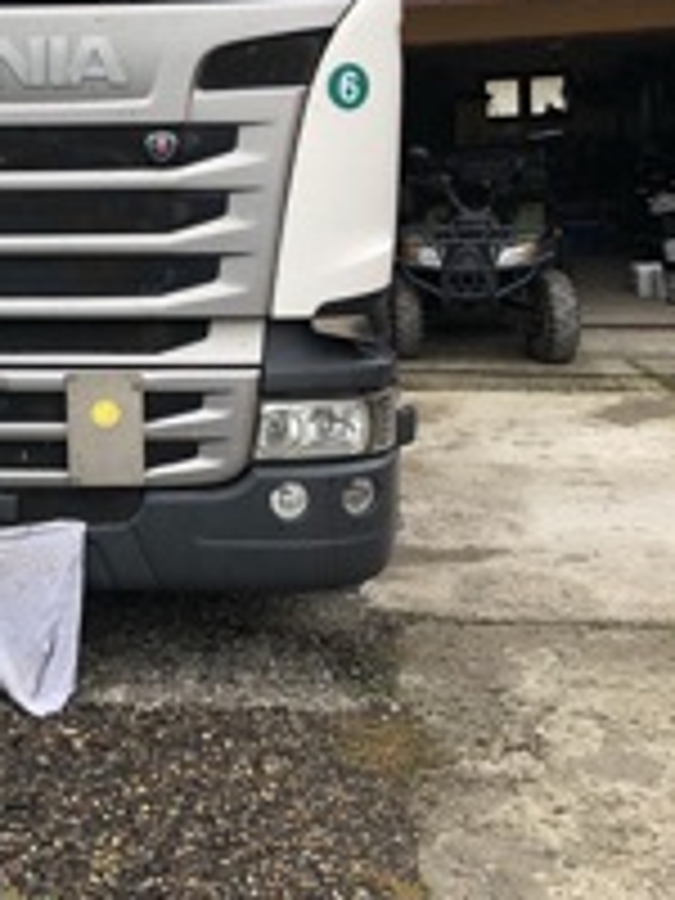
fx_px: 1456
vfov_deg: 33.9
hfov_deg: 25.0
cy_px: 261
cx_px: 14
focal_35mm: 56
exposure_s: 1/228
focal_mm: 3.99
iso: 20
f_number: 1.8
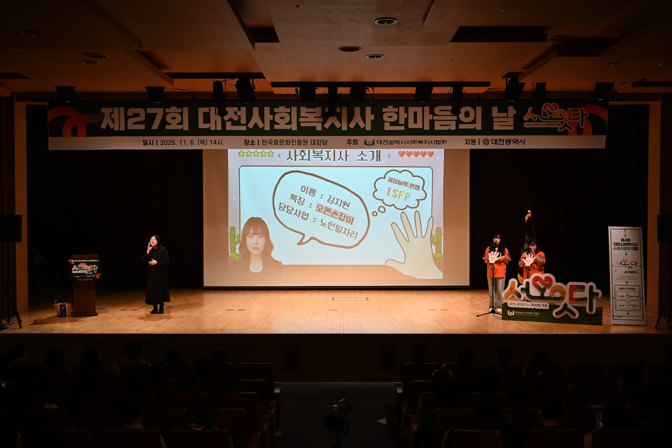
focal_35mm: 38
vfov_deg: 35.0
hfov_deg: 50.7
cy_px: 224
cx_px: 336
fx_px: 709
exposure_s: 1/125
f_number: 4.5
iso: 1000
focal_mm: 38
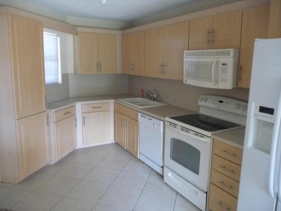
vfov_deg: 49.7
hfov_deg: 63.4
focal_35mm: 28
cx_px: 140
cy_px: 106
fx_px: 227
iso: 800
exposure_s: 1/30
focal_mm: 4.7
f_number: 3.3
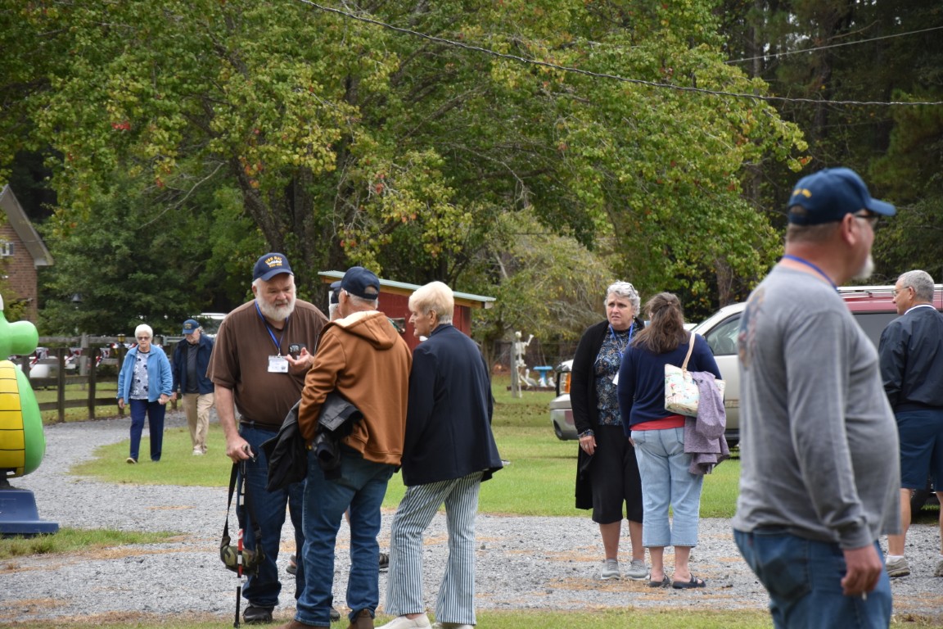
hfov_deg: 13.0
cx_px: 472
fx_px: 4125
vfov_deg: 8.7
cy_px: 314
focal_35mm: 158
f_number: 5.6
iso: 400
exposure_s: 1/400
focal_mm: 105
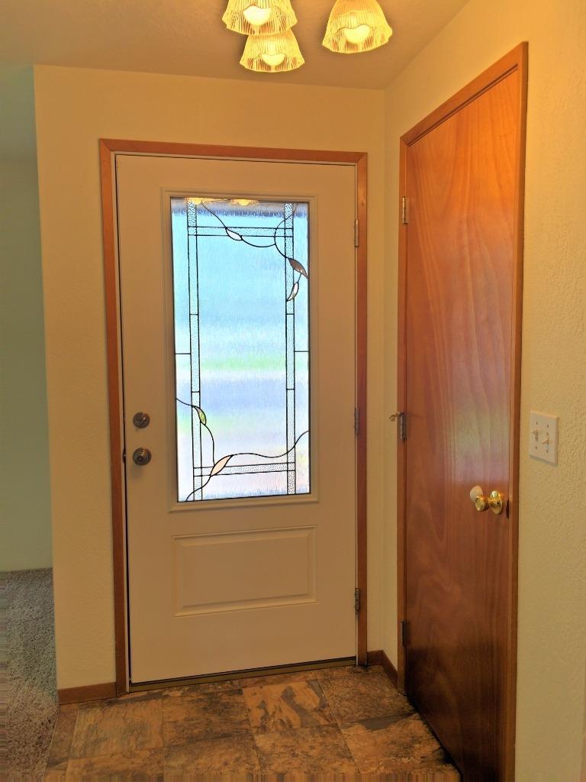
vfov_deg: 61.7
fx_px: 655
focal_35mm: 29
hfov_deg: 48.2
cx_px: 293
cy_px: 391
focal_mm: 4.15
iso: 32
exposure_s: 1/131
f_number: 2.2
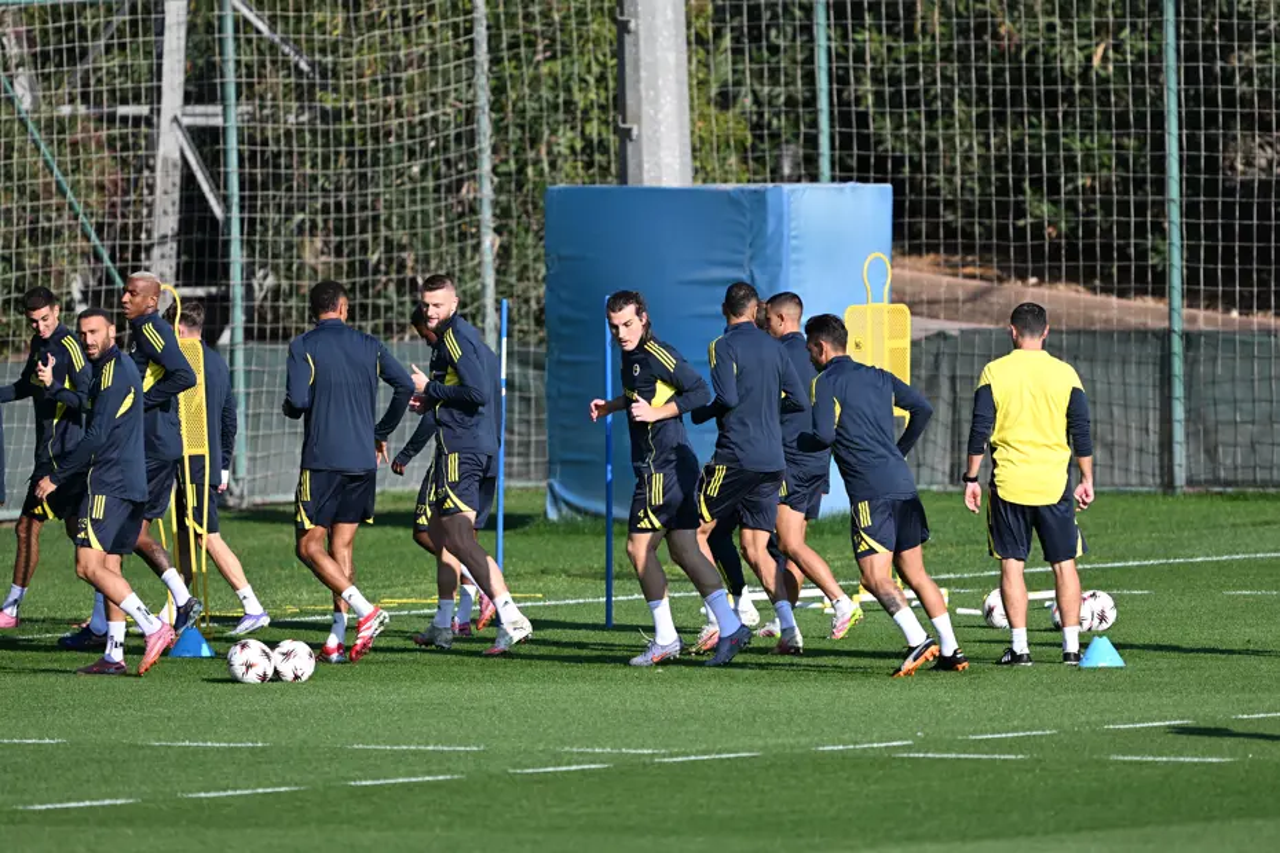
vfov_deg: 2.3
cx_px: 640
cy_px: 426
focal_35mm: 600
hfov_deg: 3.4
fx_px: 21332
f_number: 3.2
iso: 200
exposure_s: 1/3200
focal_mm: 400
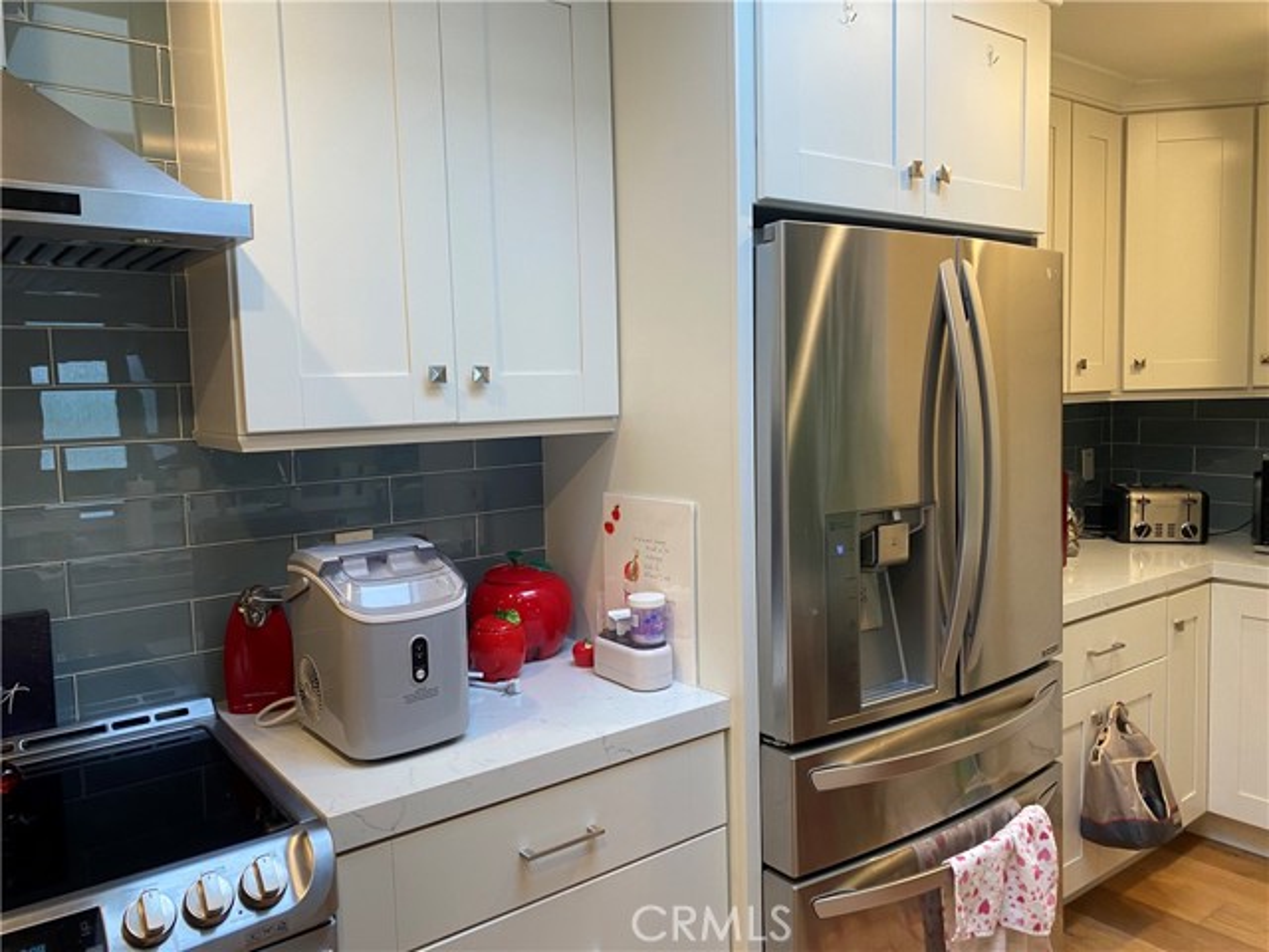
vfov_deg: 53.1
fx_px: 953
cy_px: 476
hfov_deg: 67.3
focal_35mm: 26
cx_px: 634
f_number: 1.8
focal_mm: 4.25
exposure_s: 1/60
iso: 80
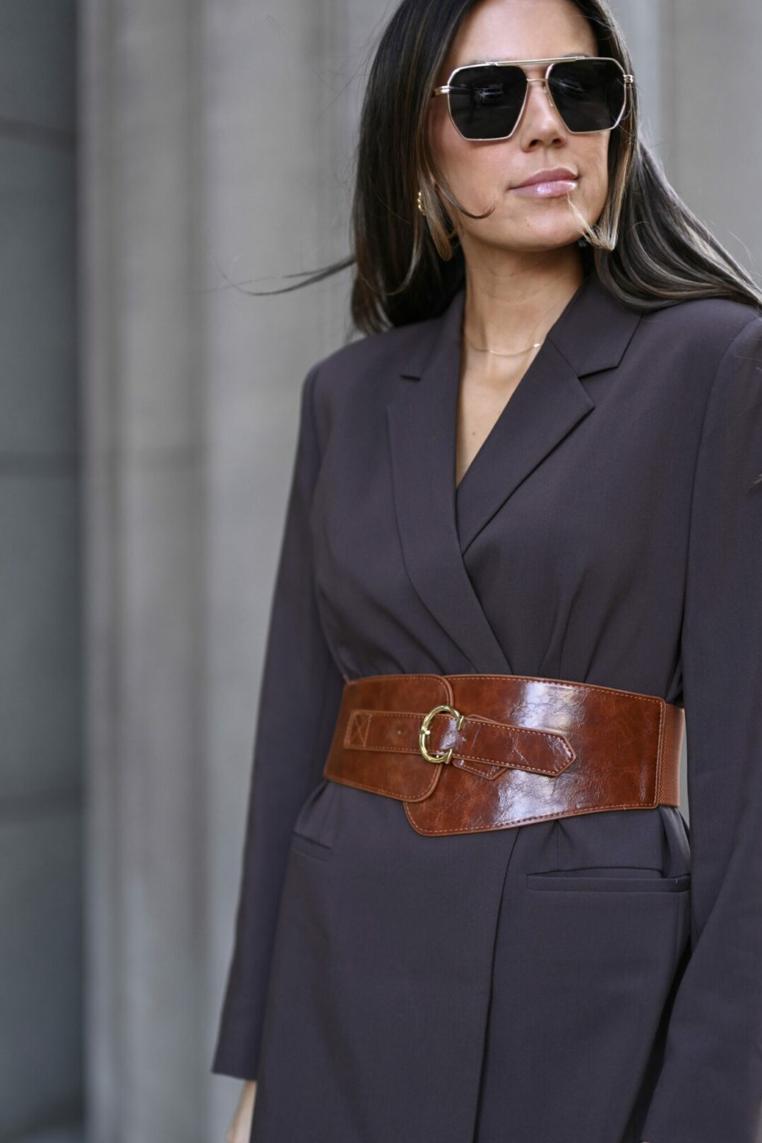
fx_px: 2001
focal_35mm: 63
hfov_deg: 21.5
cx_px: 470
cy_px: 709
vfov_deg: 31.8
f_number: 1.2
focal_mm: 50
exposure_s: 1/500
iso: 200
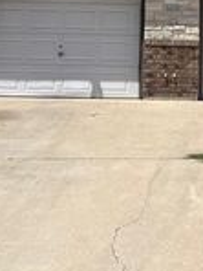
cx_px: 187
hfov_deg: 16.5
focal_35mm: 88
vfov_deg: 21.3
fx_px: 688
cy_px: -17
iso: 50
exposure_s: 1/6993
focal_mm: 5.7
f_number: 1.5
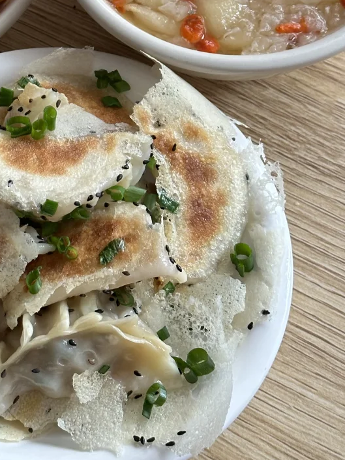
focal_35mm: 98
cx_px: 35
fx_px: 1302
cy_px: 50
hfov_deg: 14.9
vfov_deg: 19.7
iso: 100
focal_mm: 6.86
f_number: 1.78
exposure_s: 1/60
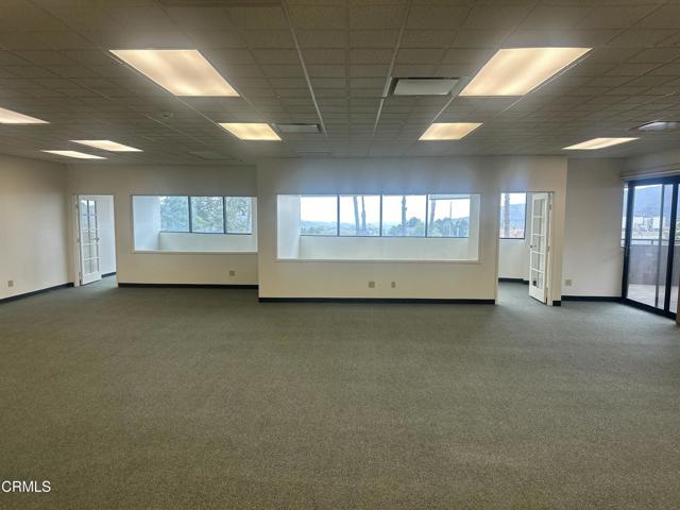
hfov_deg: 71.6
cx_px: 340
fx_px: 471
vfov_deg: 56.8
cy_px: 255
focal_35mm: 24
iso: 80
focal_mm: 6.86
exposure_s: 1/120
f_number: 1.78
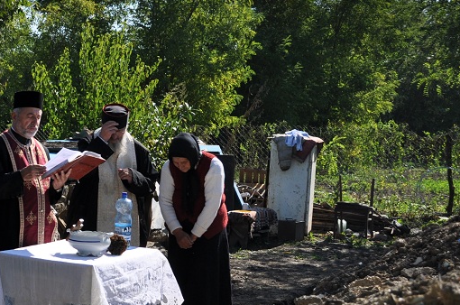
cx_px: -45
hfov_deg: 25.4
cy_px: 200
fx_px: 946
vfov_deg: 18.3
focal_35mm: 74
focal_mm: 21
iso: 200
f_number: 3.8
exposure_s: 1/1600
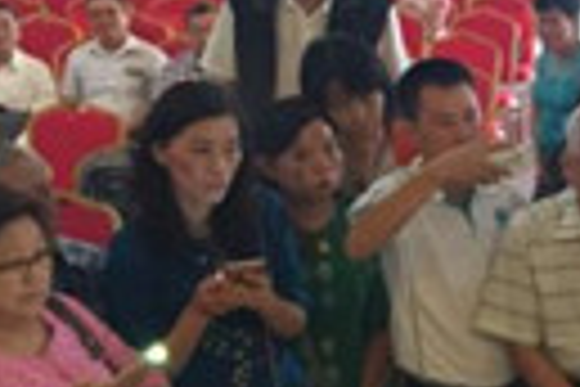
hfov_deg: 15.9
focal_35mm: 117
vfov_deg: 11.7
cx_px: 899
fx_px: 1885
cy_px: 290
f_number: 2.2
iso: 320
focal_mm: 4.15
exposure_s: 1/33
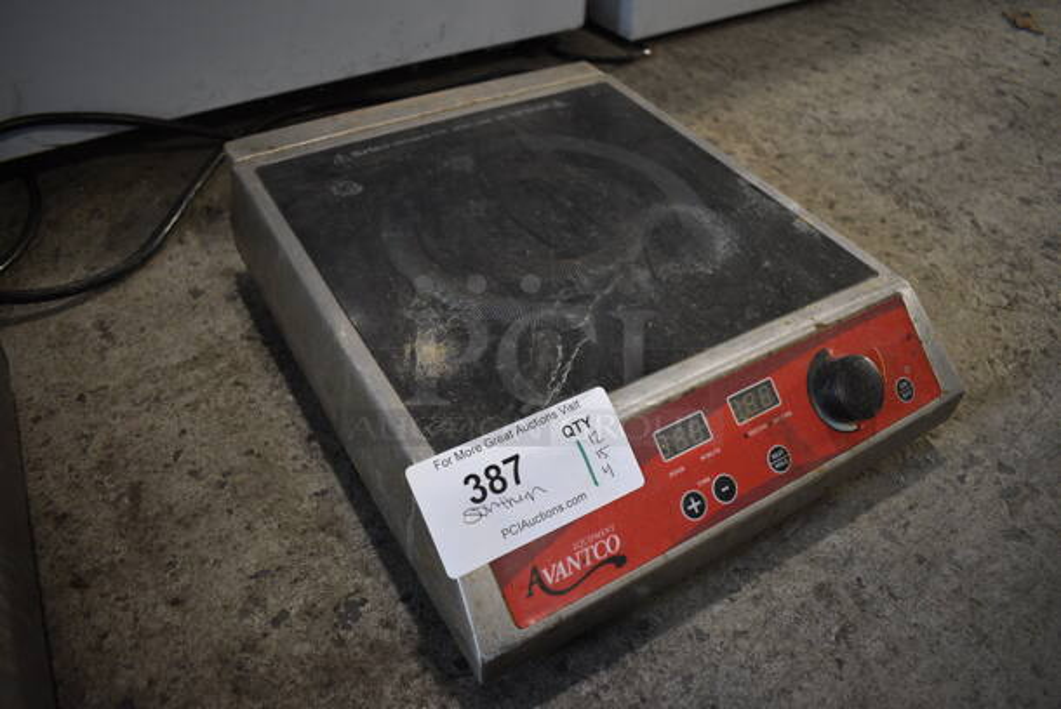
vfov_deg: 48.0
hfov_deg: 67.3
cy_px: 354
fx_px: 796
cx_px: 530
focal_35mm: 27
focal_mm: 18
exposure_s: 1/200
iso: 800
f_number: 3.5
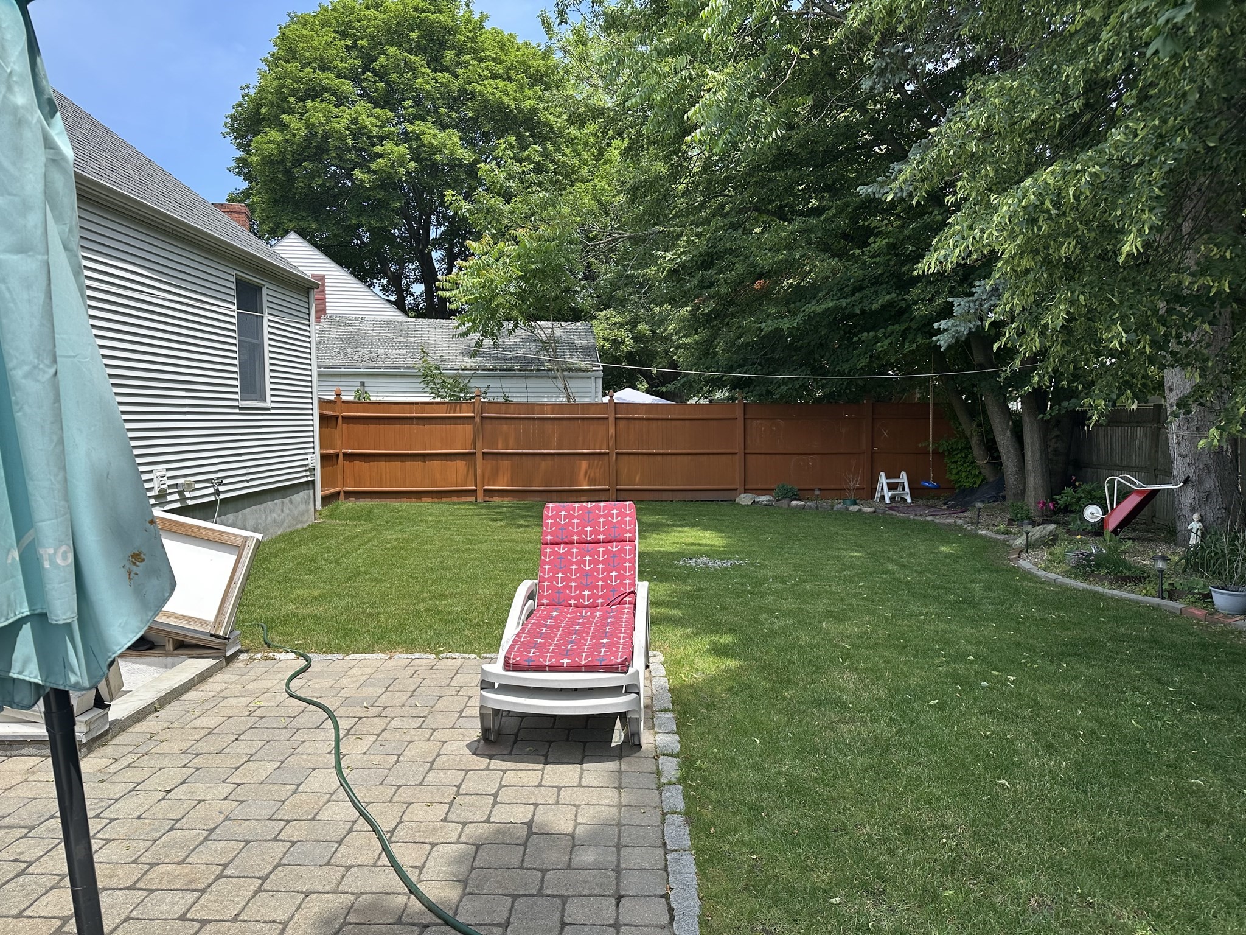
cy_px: 468
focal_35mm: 24
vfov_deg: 56.8
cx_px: 623
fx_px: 864
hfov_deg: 71.6
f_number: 1.78
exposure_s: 1/2070
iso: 80
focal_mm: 6.86
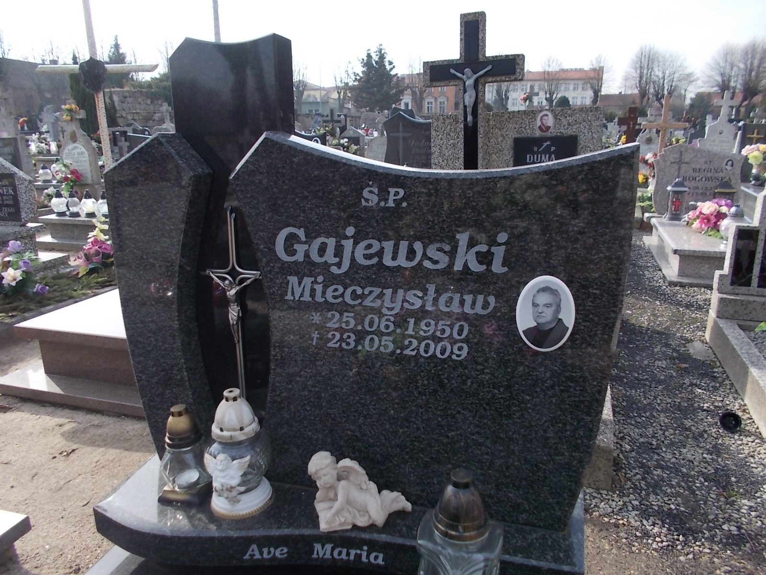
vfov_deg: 53.1
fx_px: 575
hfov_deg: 67.3
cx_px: 383
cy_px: 288
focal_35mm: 26
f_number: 3.2
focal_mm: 4.6
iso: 80
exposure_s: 1/500
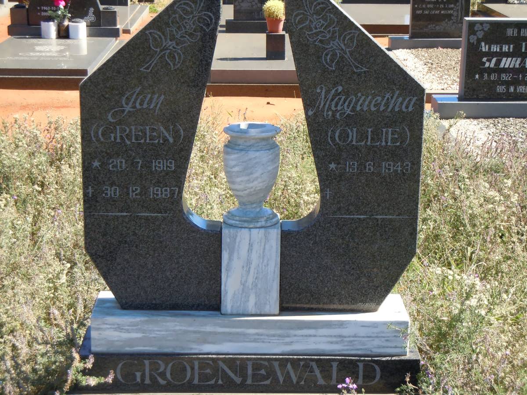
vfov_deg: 19.1
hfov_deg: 25.3
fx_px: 1172
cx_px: 264
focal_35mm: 77
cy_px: 198
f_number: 4.3
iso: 200
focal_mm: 13.9
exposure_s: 1/400
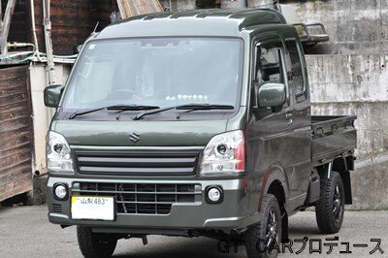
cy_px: 129
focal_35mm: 105
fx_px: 1131
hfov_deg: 19.5
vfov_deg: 13.0
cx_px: 194
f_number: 7.1
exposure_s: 1/320
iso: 800
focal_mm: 70
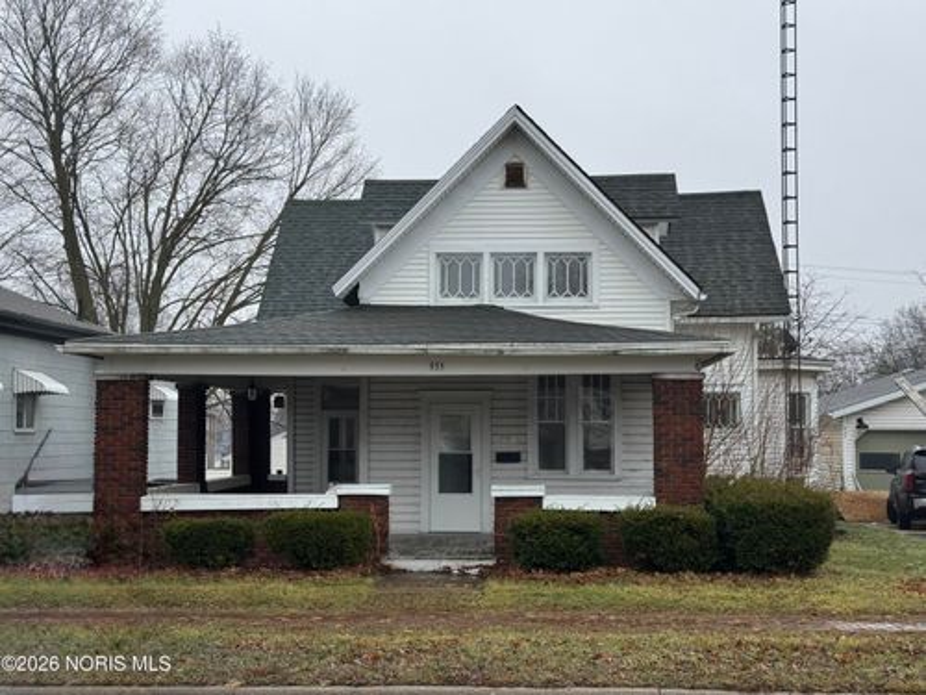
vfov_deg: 30.3
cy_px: 348
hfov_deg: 39.7
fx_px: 1284
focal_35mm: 48
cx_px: 463
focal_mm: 6.76
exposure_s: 1/832
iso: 64
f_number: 1.78
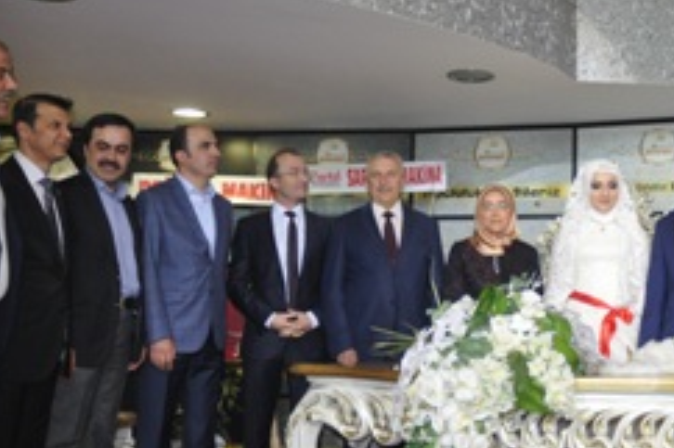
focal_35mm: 50
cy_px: 250
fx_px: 935
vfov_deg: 26.9
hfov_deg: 37.8
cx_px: 565
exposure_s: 1/100
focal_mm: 18
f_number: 3.5
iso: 800
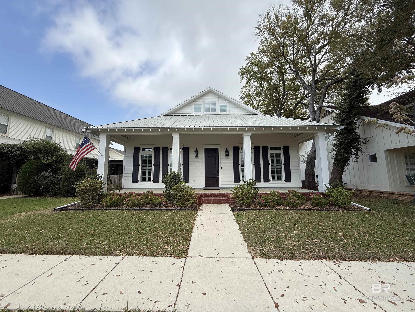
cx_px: 208
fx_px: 168
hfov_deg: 102.1
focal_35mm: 14
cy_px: 156
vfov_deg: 85.7
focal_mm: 2.22
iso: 50
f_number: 2.2
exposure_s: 1/1145
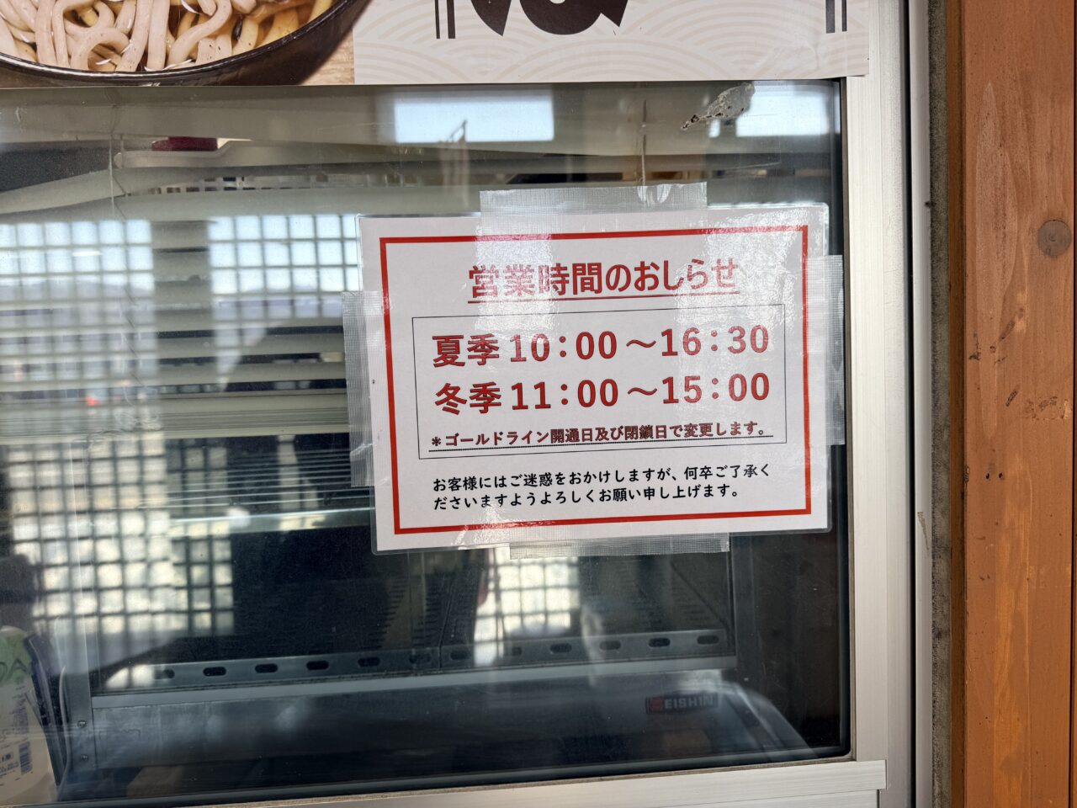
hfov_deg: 71.6
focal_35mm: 24
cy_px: 404
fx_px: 747
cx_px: 538
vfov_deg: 56.8
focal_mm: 6.76
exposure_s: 1/155
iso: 64
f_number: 1.78
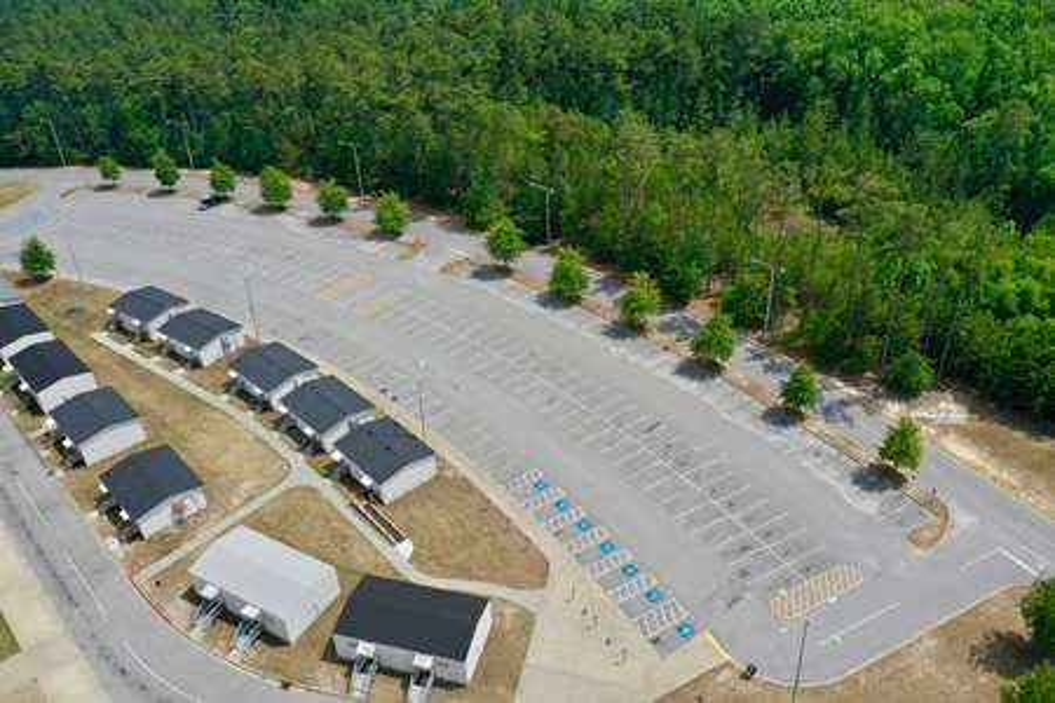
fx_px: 820
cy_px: 352
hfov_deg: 65.5
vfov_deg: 46.4
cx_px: 528
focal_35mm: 28
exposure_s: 1/640
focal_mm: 10.26
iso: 100
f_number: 6.3
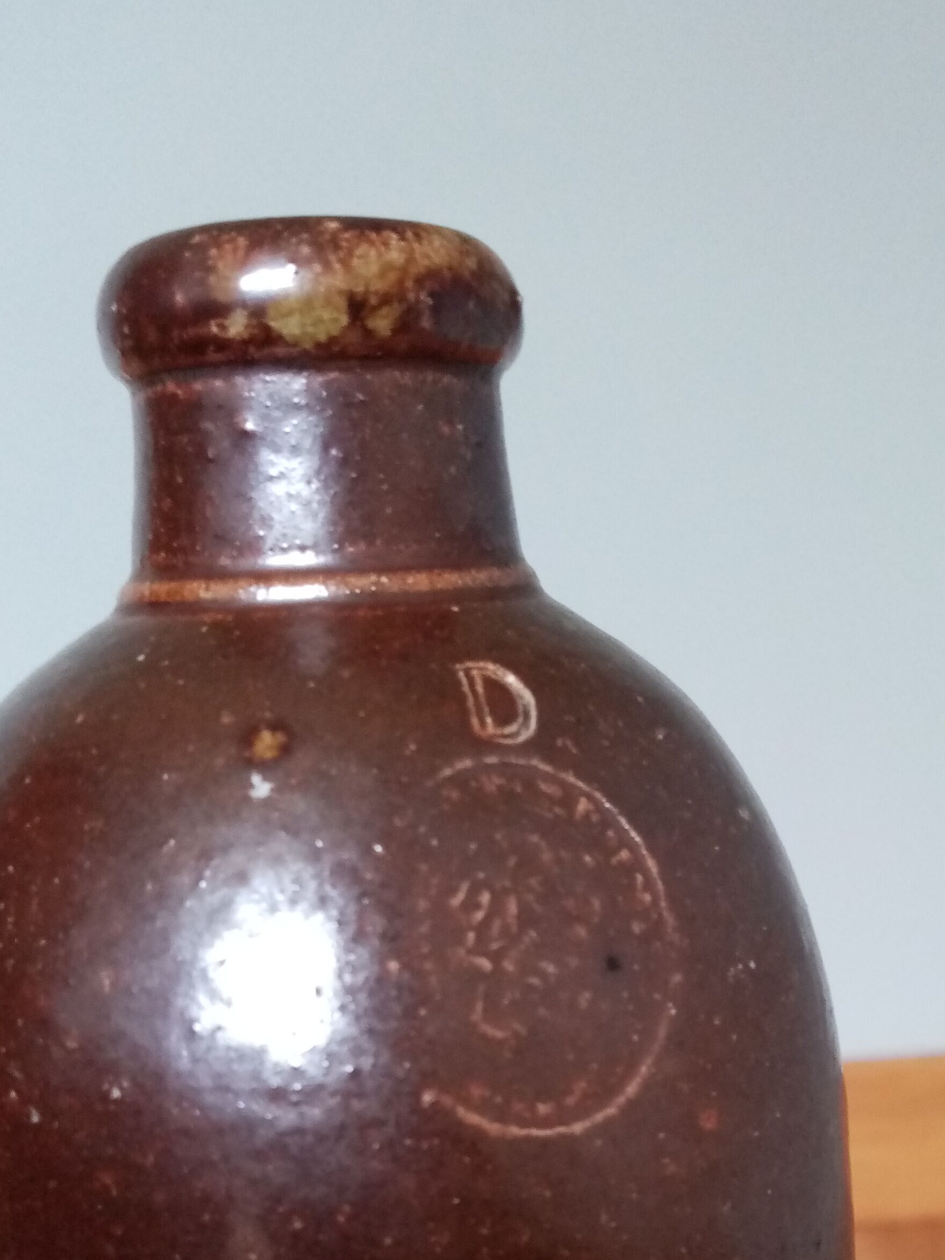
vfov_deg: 39.6
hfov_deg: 31.2
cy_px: 1008
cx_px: 665
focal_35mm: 46
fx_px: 1675
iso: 404
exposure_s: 1/25
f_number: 1.8
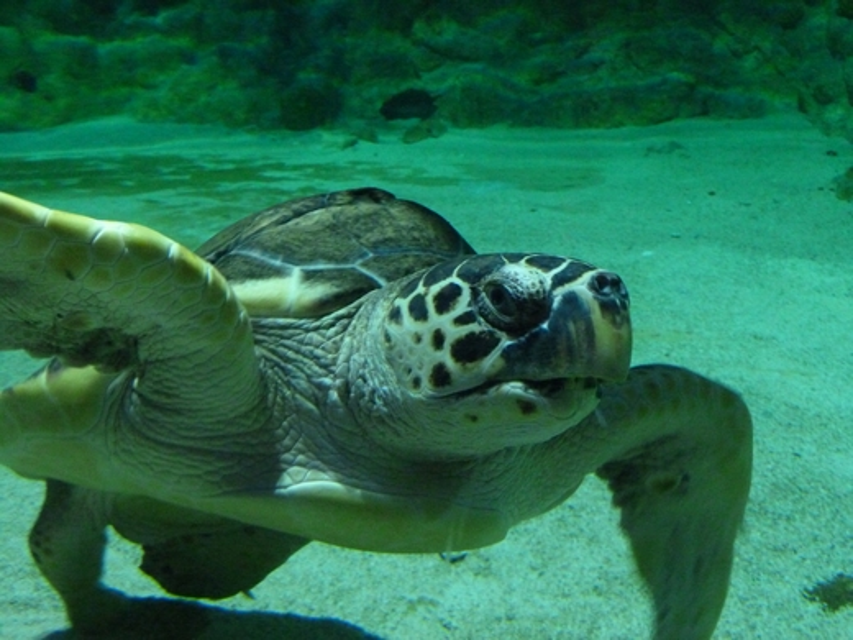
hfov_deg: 47.9
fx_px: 961
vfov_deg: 36.8
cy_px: 320
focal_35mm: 39
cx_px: 426
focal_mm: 7.1
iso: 800
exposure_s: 1/25
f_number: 3.6
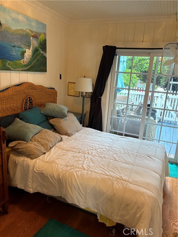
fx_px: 178
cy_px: 118
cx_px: 89
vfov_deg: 67.3
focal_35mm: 26
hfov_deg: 53.1
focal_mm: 5.96
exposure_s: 1/60
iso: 250
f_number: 1.6
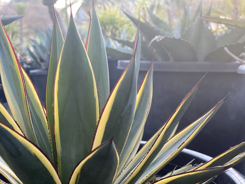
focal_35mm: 52
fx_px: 368
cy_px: 92
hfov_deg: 36.8
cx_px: 122
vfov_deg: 28.0
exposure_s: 1/122
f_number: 2
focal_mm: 6
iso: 125
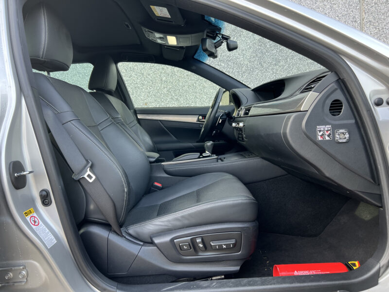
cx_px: 194
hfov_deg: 67.3
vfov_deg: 53.1
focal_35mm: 26
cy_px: 146
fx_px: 292
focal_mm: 5.7
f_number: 1.5
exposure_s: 1/121
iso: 50
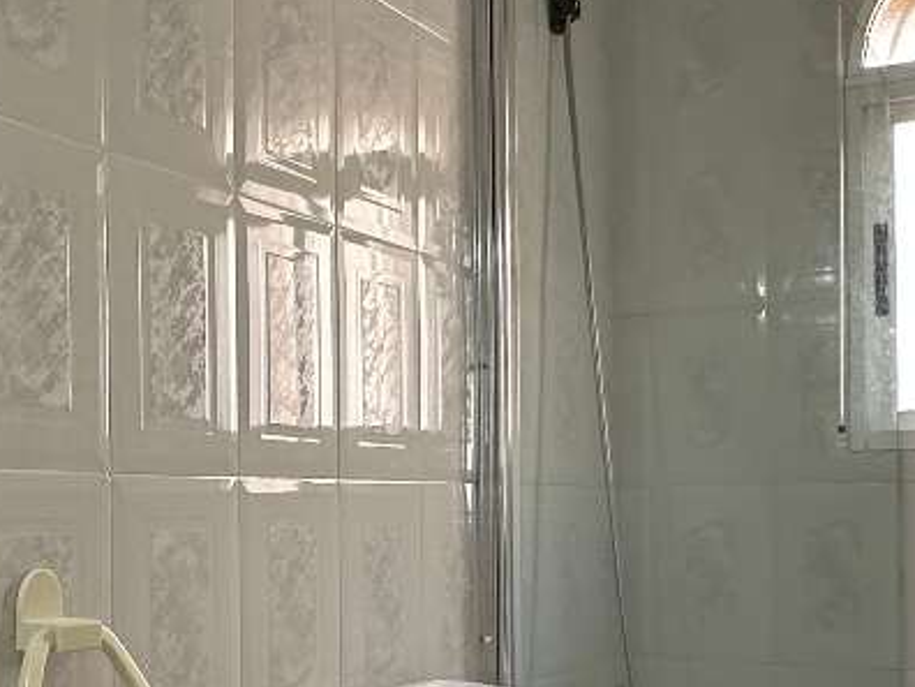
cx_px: 330
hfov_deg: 35.9
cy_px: 510
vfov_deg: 27.2
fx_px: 1401
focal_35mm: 53
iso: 160
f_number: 2.2
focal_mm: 2.22
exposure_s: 1/99
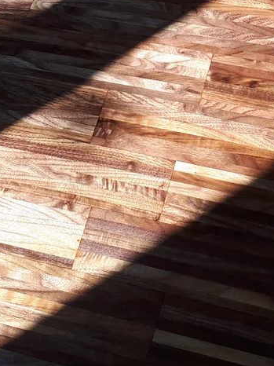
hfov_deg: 16.9
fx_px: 919
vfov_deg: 21.0
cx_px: 182
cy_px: -70
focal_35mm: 87
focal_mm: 3.6
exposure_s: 1/175
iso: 40
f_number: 1.9
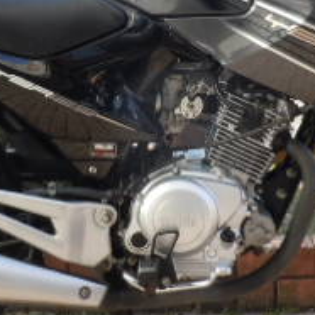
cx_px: 164
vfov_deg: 20.2
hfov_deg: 20.4
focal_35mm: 85
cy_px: 64
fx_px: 875
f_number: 3.7
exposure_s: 1/80
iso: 100
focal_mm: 5
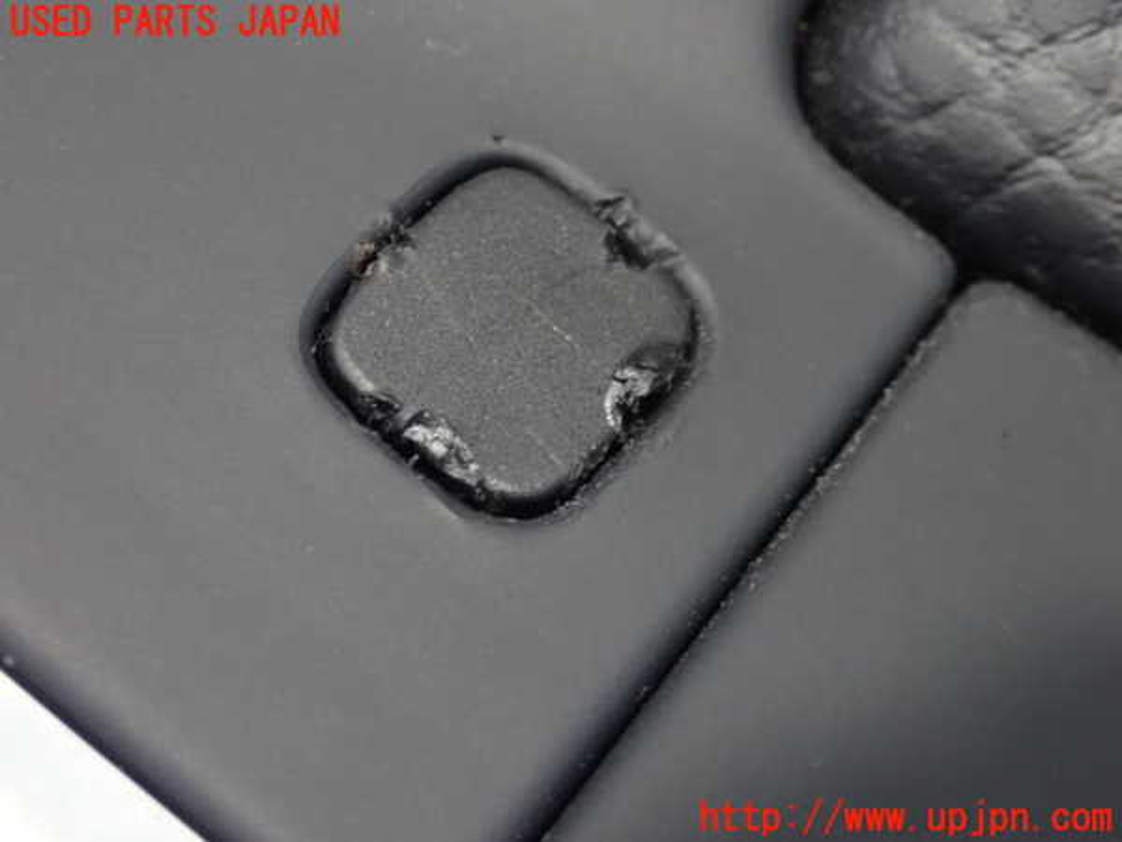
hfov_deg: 27.4
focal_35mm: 71
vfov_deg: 20.7
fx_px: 2301
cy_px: 421
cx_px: 561
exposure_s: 1/15
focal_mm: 12.73
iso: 1600
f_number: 3.9
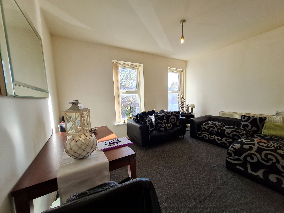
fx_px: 107
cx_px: 142
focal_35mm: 13
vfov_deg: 89.9
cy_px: 106
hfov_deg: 106.2
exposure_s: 1/100
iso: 50
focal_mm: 1.74
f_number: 2.2
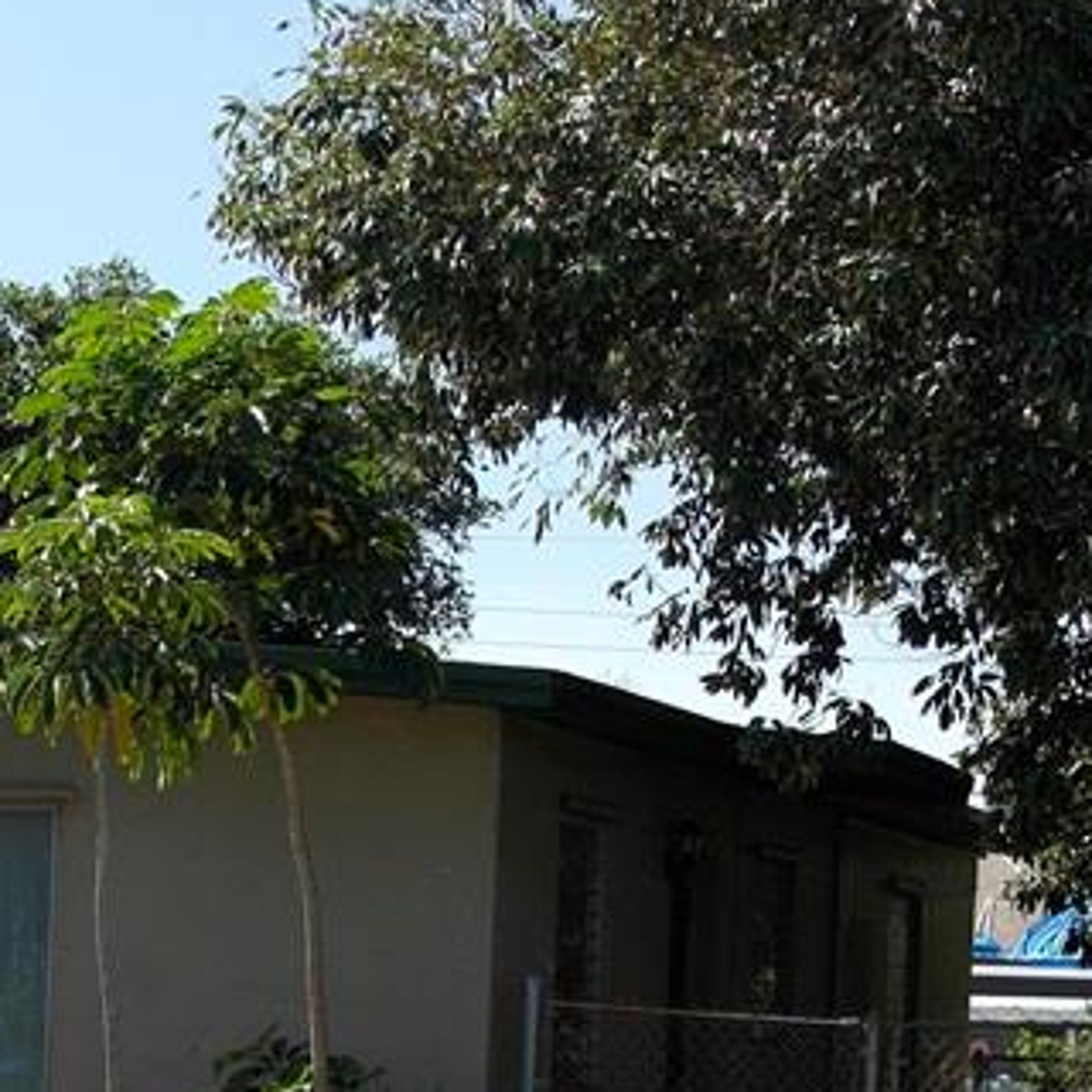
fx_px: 4426
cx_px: -454
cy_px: 1003
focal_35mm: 124
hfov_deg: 13.4
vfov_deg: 13.9
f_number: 6.3
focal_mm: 28
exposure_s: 1/250
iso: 100
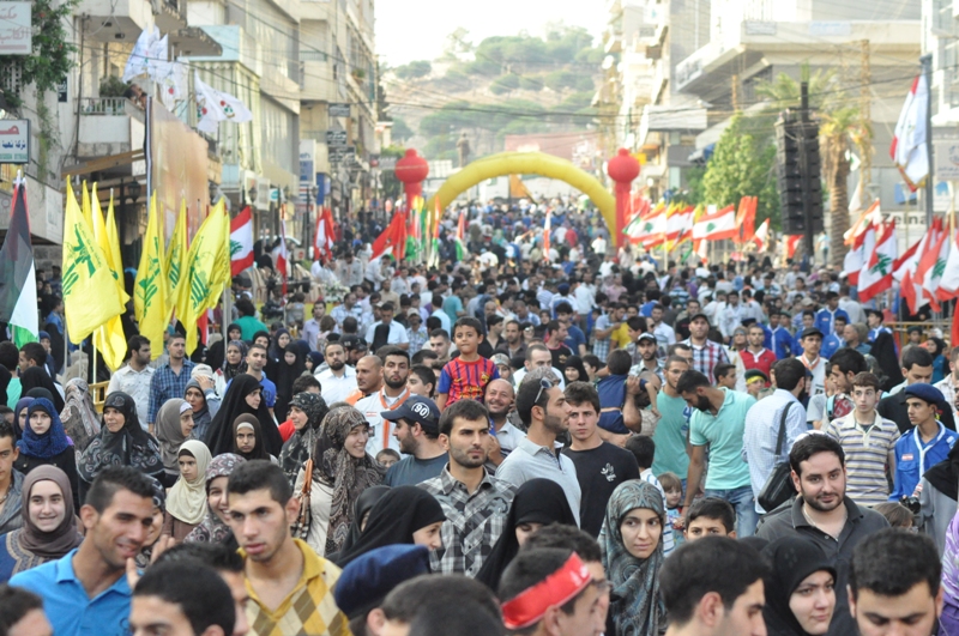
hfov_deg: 12.5
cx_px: 480
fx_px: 4389
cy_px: 318
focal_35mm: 165
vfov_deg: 8.3
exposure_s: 1/1000
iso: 3200
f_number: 8
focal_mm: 110
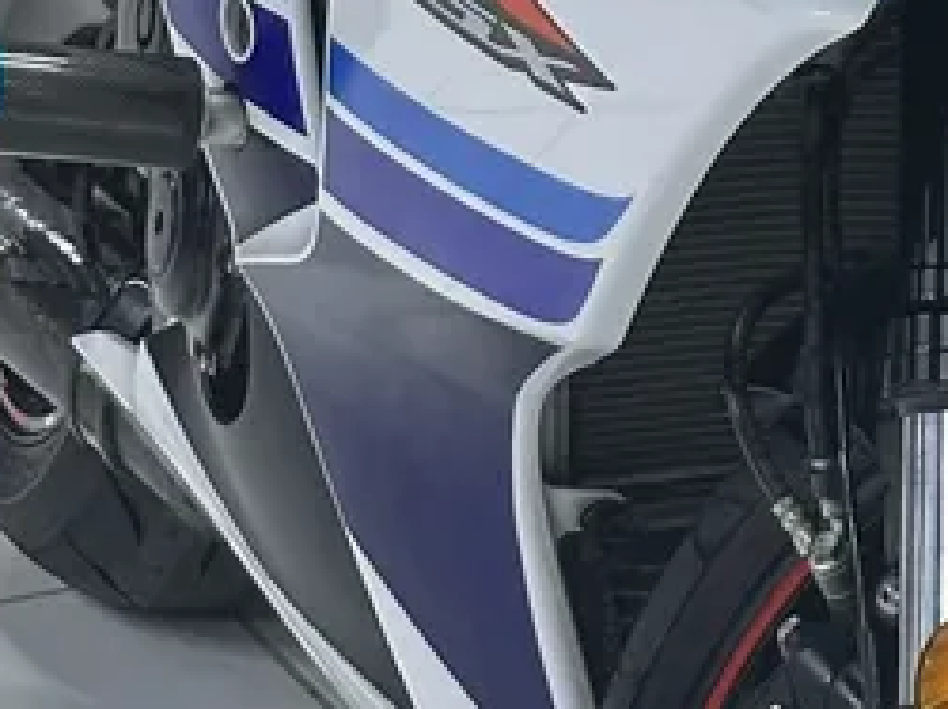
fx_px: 3365
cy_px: -15
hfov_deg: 15.7
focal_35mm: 123
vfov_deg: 11.9
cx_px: 952
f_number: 1.78
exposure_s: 1/50
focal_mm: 6.86
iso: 125
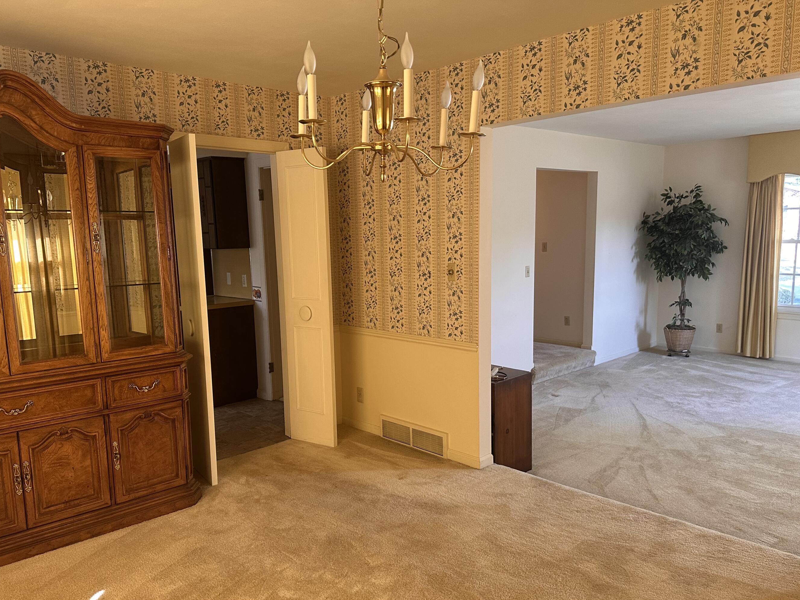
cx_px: 384
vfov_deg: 51.2
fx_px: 624
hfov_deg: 65.3
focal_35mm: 27
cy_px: 336
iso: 250
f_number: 1.78
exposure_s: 1/109
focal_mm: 6.86
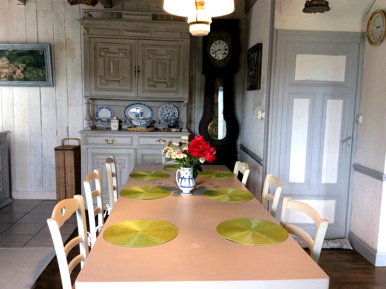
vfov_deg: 44.1
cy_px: 144
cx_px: 193
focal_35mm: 32
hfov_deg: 56.9
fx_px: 356
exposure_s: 1/24
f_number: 2.4
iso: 64
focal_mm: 3.3
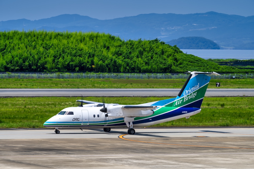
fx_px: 1833
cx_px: 127
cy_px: 84
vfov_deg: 5.3
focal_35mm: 260
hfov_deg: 7.9
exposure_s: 1/125
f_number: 14
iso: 100
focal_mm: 260
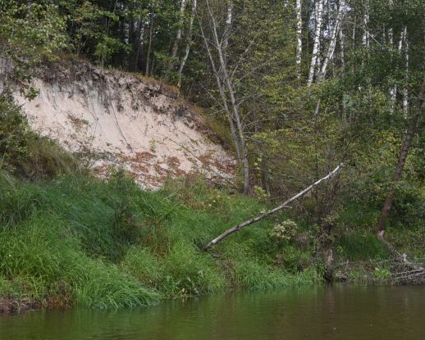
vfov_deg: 20.7
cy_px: 52
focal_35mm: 73
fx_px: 919
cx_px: 258
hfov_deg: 26.0
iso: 160
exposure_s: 1/125
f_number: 6.3
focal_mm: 31
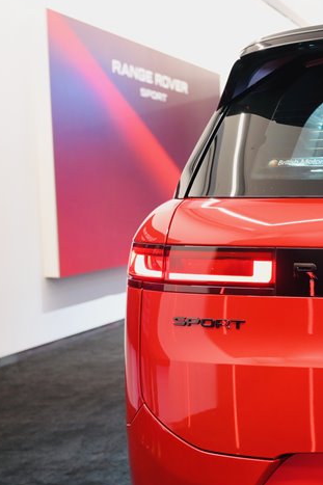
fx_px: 931
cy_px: 289
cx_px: 517
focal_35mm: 69
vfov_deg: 29.1
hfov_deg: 17.3
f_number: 3.5
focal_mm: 31.5
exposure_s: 1/40
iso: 1600
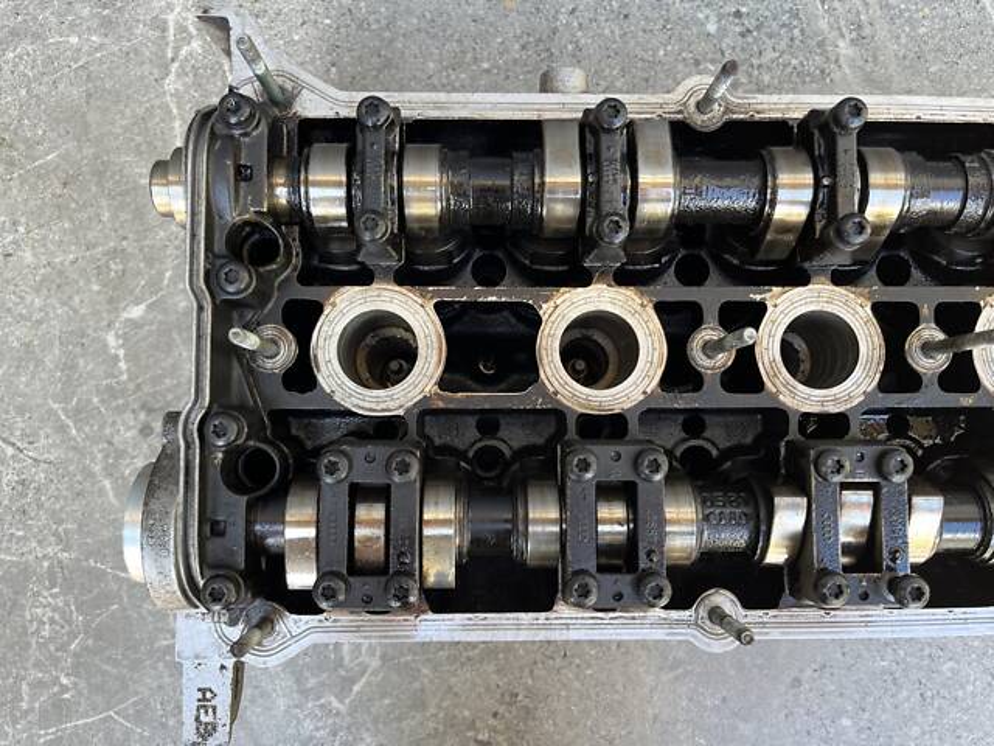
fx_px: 747
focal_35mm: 26
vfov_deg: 53.1
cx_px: 497
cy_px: 373
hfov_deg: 67.3
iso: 80
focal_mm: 5.1
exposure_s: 1/121
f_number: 1.6
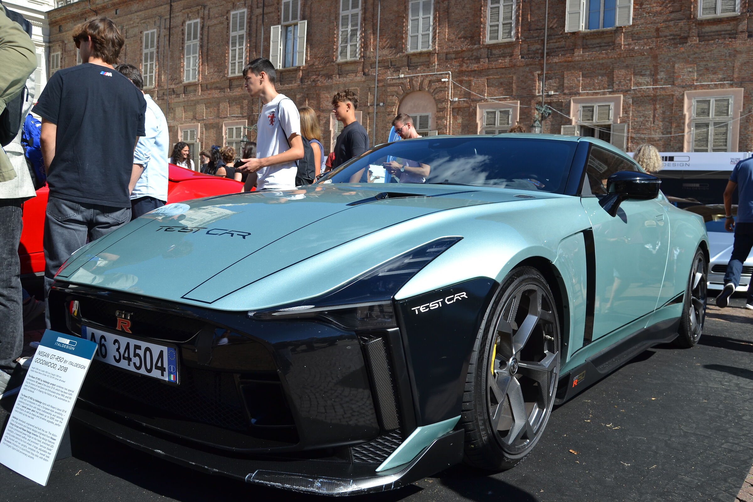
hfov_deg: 61.9
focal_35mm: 30
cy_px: 251
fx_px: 627
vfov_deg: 43.6
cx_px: 376
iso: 100
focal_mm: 20
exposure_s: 1/250
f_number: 8
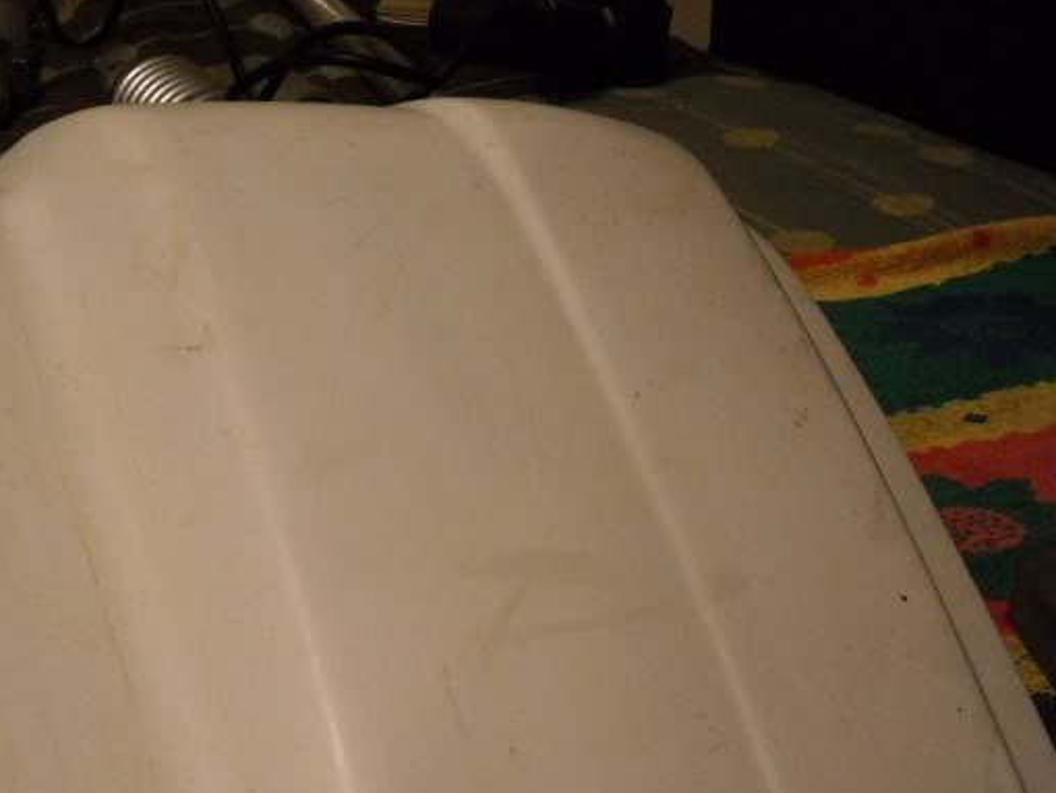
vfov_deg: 21.1
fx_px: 2106
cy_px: 615
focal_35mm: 69
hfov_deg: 27.8
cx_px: 294
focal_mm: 7.1
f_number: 3.1
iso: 400
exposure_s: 1/45
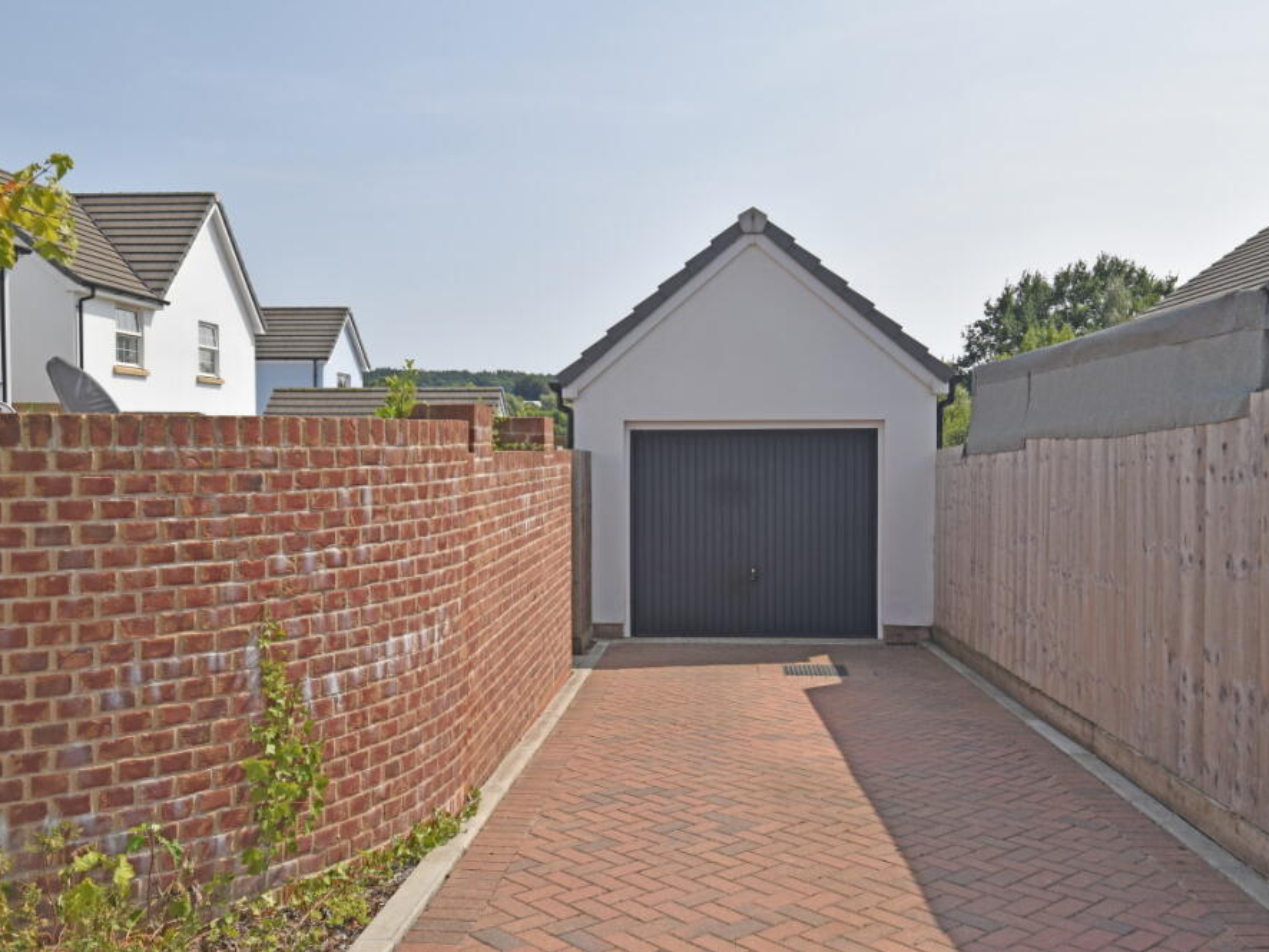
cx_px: 660
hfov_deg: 59.9
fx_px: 1100
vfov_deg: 46.8
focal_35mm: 30
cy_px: 465
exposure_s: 1/320
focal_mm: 18
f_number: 9
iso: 100
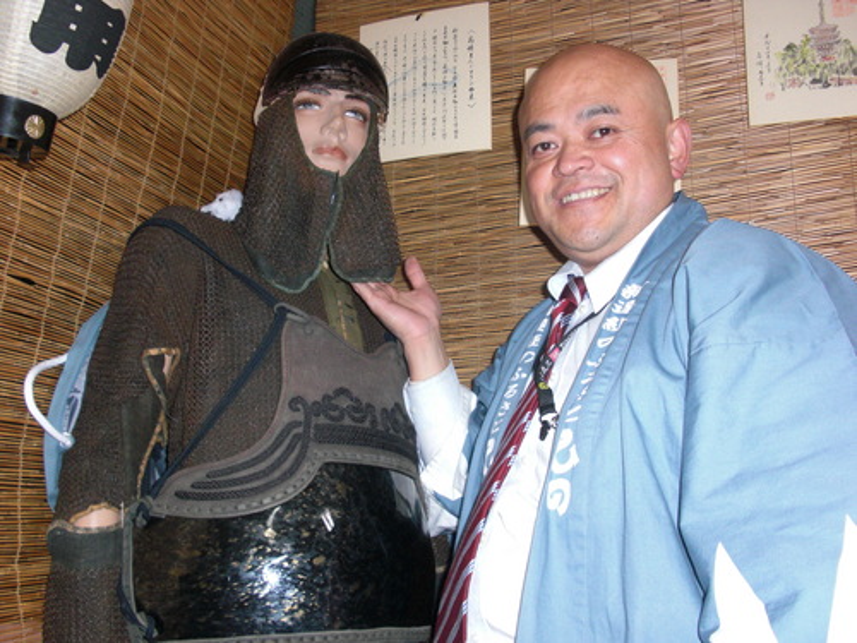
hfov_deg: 51.4
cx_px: 428
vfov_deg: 39.7
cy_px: 322
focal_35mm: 36
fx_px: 891
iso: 200
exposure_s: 1/60
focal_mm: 6.3
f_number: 2.8
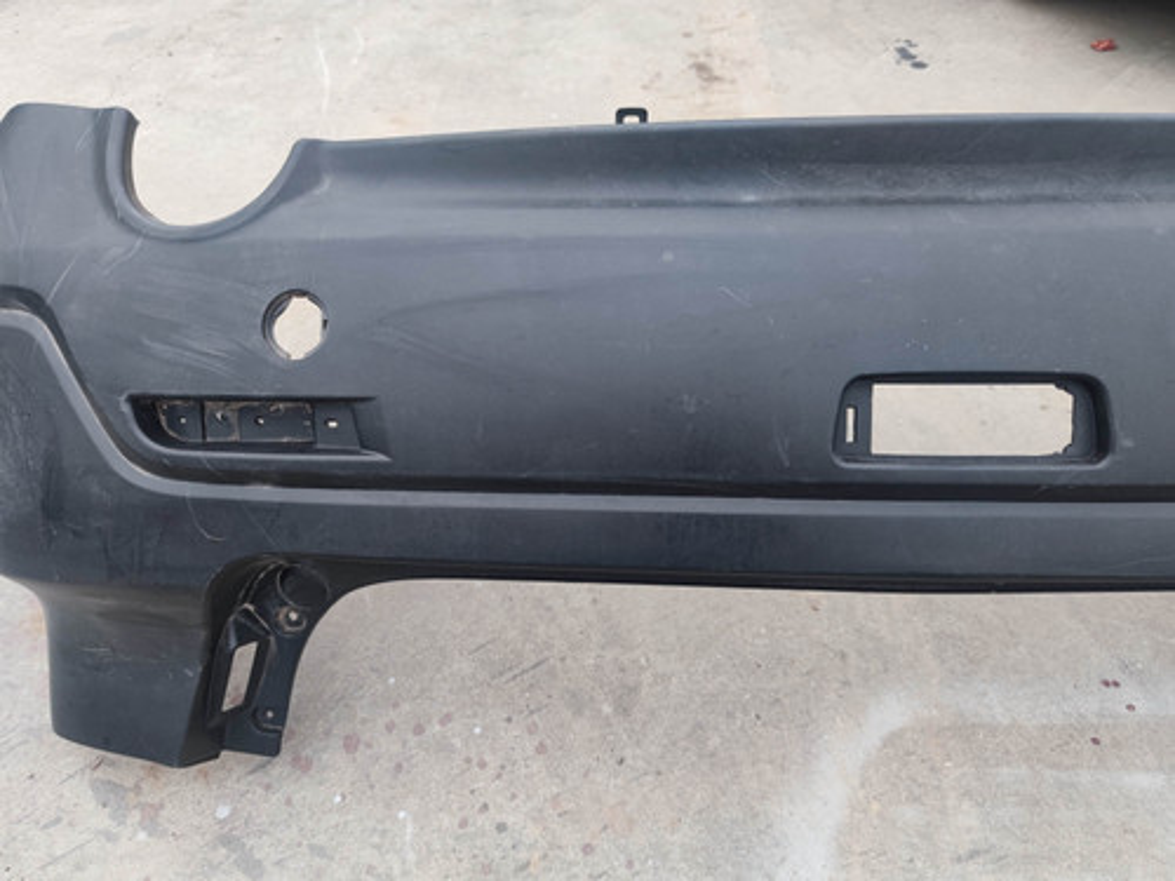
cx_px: 588
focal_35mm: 25
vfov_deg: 54.9
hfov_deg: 69.4
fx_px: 849
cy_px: 440
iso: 121
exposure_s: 1/100
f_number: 1.85
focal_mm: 6.78
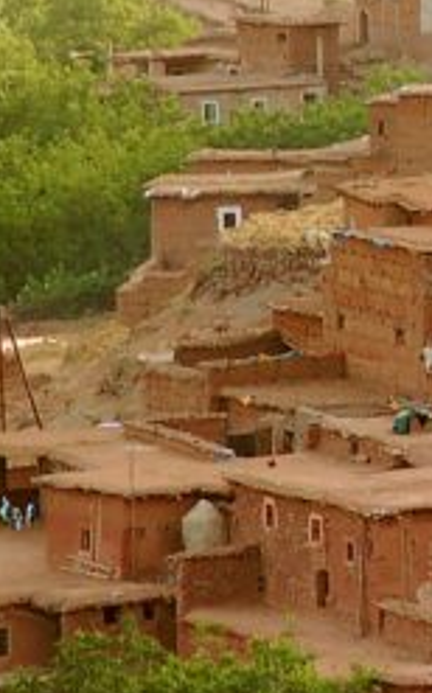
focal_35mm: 393
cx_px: 1380
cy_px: 4
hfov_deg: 3.3
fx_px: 7416
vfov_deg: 5.3
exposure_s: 1/60
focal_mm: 62
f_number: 7.1
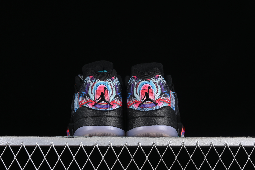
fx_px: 531
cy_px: 85
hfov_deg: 27.0
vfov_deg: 18.2
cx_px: 128
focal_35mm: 75
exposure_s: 1/60
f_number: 6.3
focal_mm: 50
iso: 160
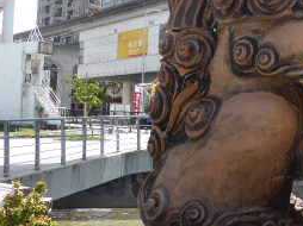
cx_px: 261
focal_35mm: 63
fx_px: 551
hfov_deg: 29.7
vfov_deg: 23.0
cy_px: 55
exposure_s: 1/640
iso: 100
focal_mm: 4.3
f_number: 3.3
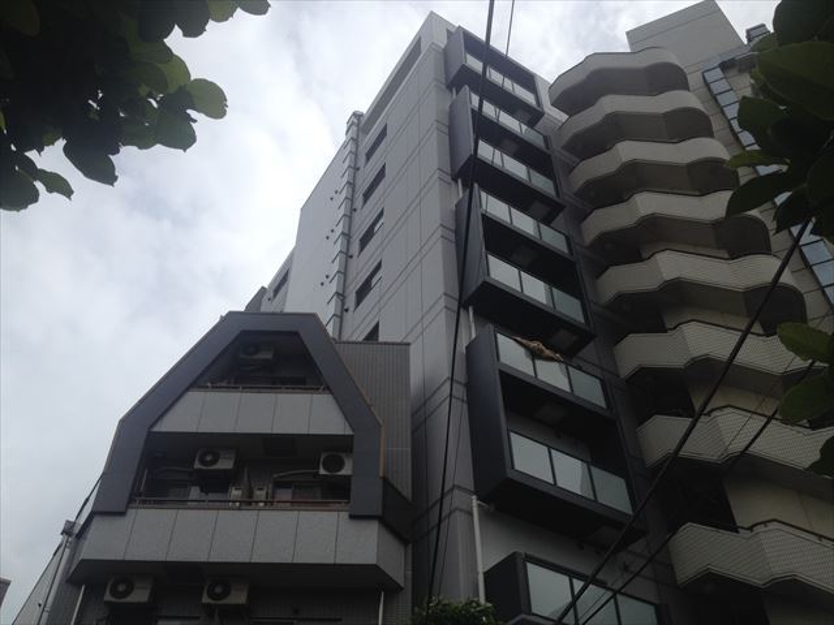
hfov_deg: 52.6
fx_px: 843
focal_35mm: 35
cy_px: 312
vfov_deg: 40.7
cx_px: 417
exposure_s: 1/1972
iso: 50
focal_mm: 4.28
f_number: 2.4
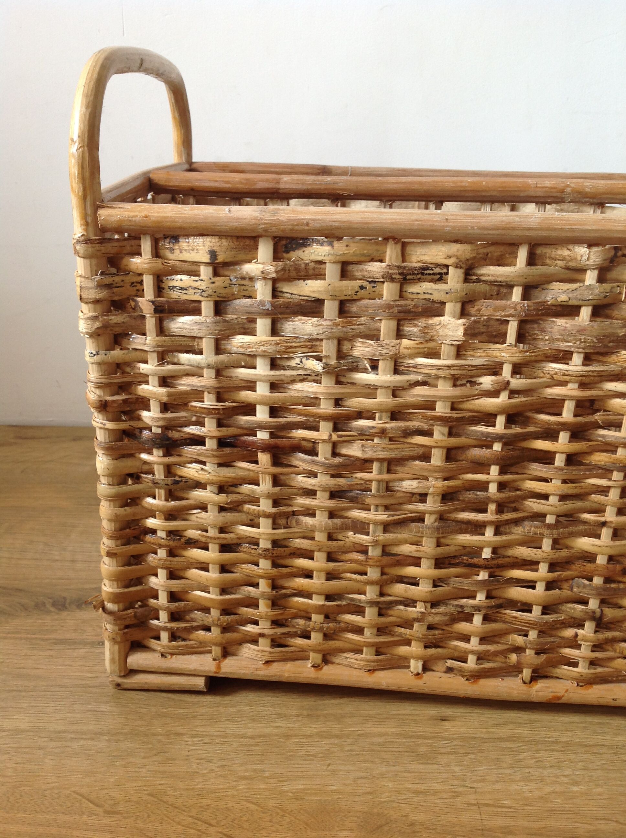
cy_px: 419
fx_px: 846
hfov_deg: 40.6
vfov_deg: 52.7
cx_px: 313
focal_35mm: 35
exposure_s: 1/17
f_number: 2.4
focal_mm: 4.28
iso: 50
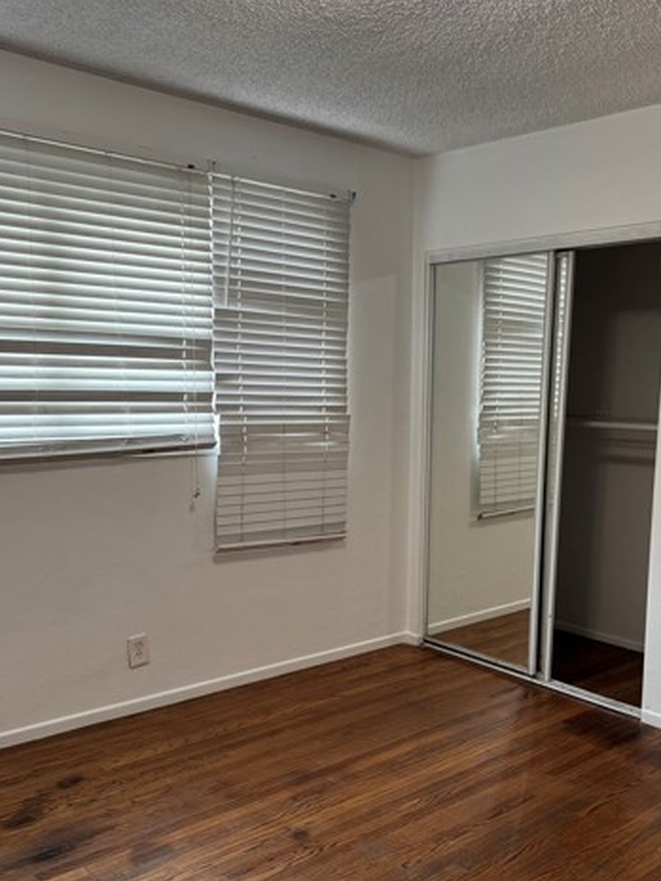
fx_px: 840
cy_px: 508
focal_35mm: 33
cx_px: 430
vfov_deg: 55.1
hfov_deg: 42.5
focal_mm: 6.76
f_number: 1.78
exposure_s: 1/60
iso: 200
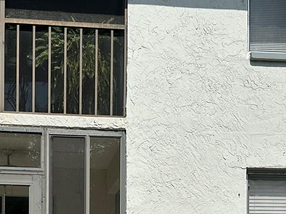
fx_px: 611
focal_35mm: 74
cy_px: 256
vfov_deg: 18.8
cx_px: 122
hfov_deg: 26.3
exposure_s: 1/8197
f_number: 1.78
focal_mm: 6.86
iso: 80
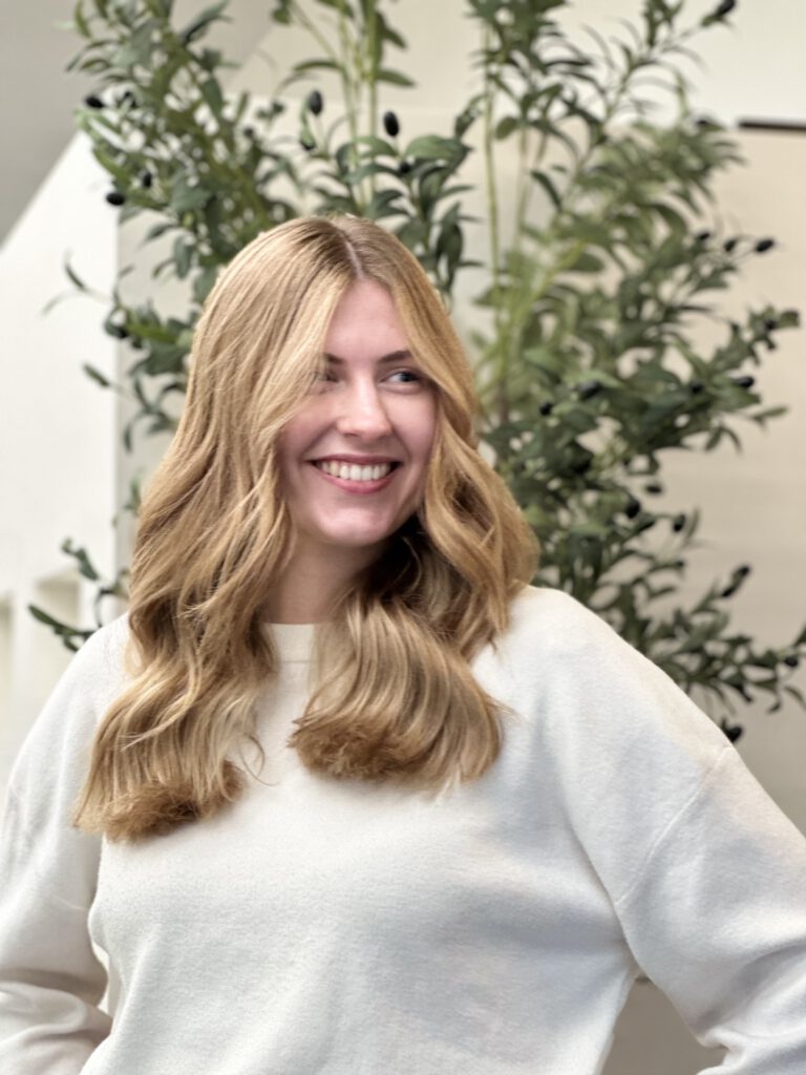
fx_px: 2390
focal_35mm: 77
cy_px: 538
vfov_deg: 25.3
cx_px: 403
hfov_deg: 19.1
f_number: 2.8
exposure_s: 1/33
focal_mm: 9
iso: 160
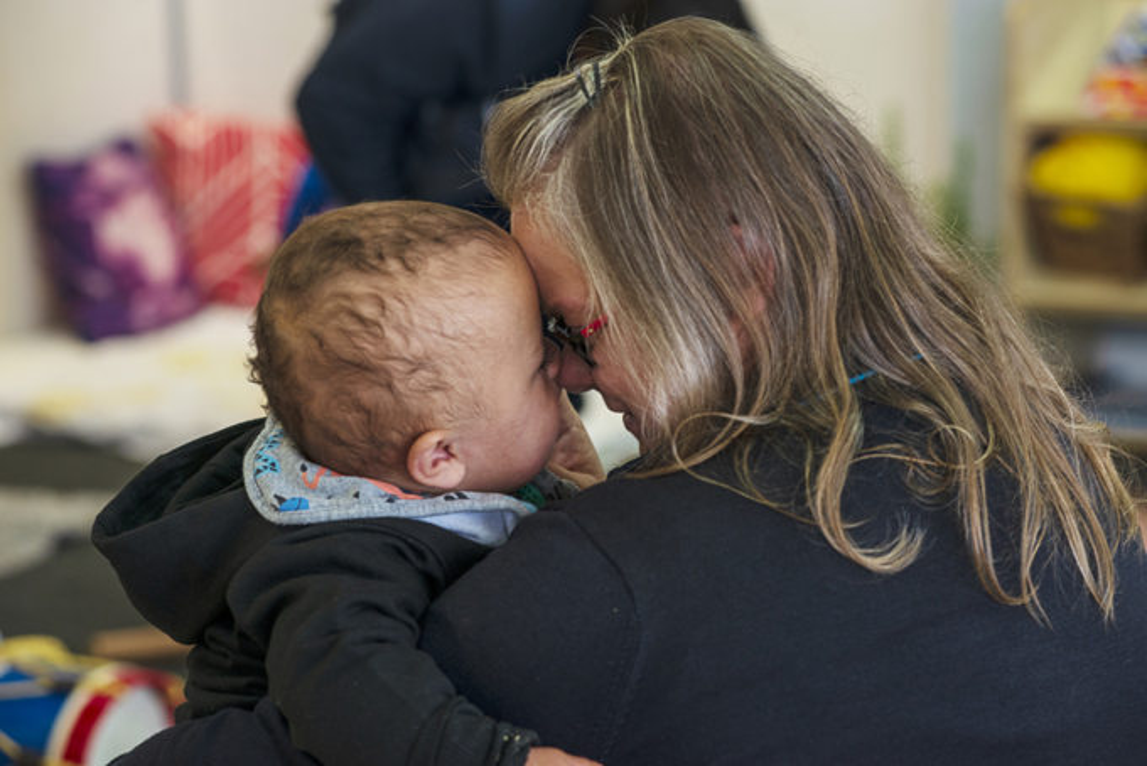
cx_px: 574
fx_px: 3347
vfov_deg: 13.1
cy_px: 383
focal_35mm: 105
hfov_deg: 19.4
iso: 800
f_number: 5
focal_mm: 105
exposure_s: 1/50
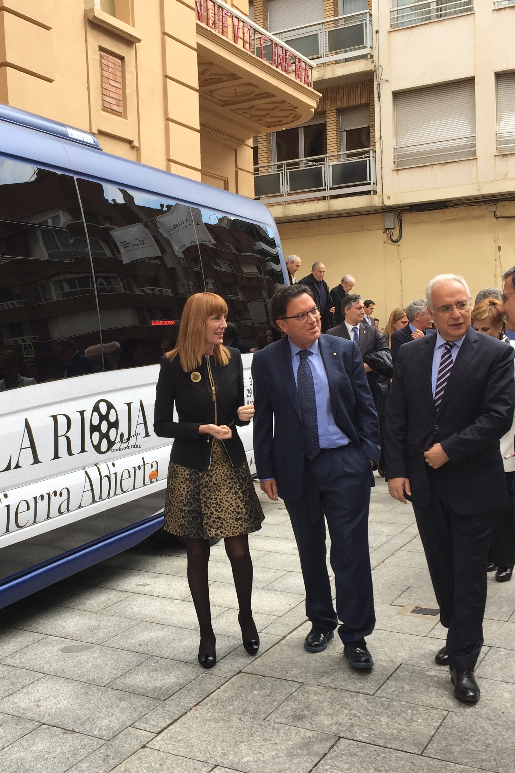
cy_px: 385
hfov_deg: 32.4
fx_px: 880
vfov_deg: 47.4
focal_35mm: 41
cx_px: 172
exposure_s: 1/286
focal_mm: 4.15
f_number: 2.2
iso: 32
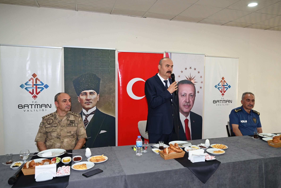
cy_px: 91
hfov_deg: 65.4
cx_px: 147
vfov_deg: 46.4
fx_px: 219
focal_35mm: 28
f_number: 4
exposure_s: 1/60
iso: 640
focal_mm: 26
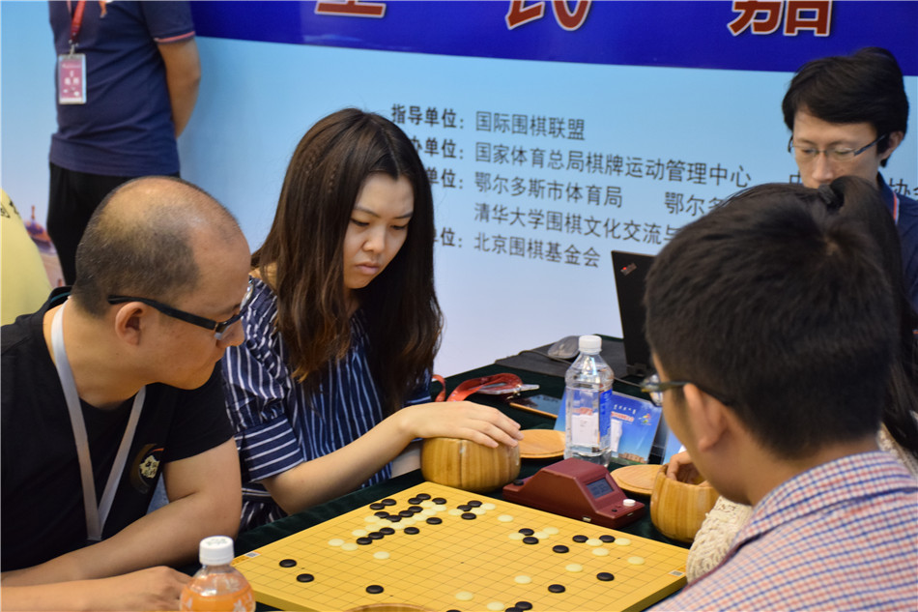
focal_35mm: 68
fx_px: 1721
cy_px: 306
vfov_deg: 20.2
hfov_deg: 29.9
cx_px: 459
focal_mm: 45
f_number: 4.5
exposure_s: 1/60
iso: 1600
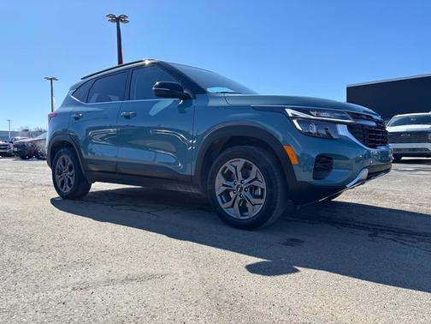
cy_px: 162
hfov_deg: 67.3
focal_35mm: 26
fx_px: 324
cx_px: 216
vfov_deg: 53.1
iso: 50
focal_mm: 5.96
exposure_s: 1/2639
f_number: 1.6
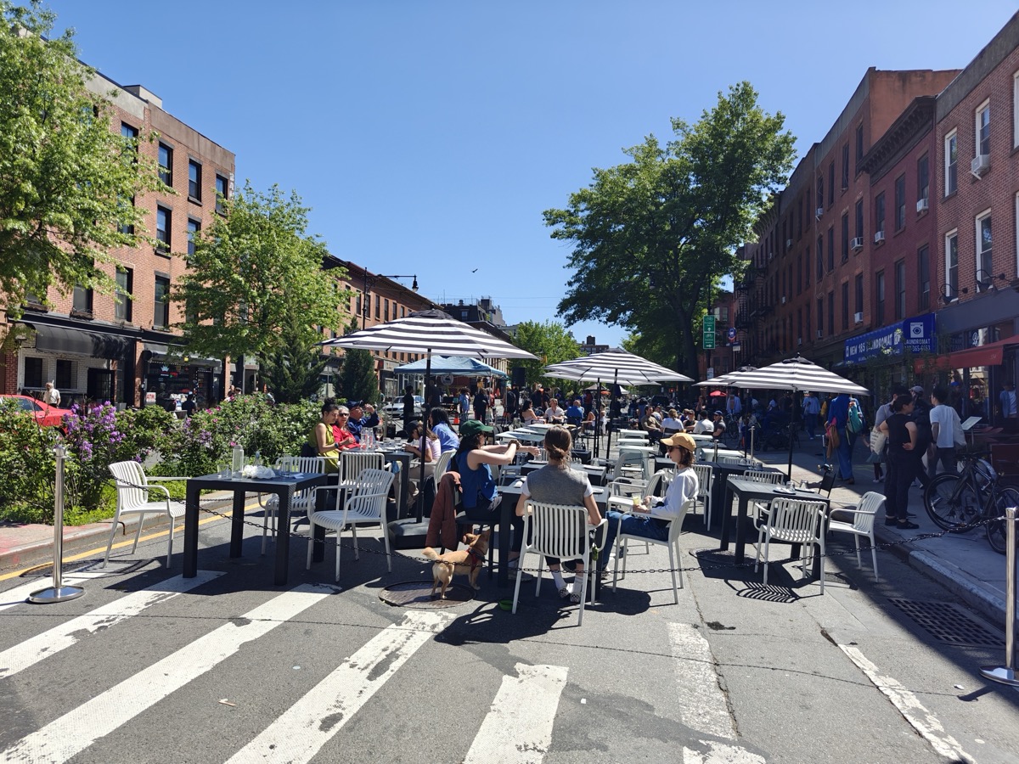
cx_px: 510
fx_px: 677
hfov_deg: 73.9
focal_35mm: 23
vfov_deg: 58.9
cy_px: 382
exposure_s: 1/982
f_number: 1.6
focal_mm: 6.06
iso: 50
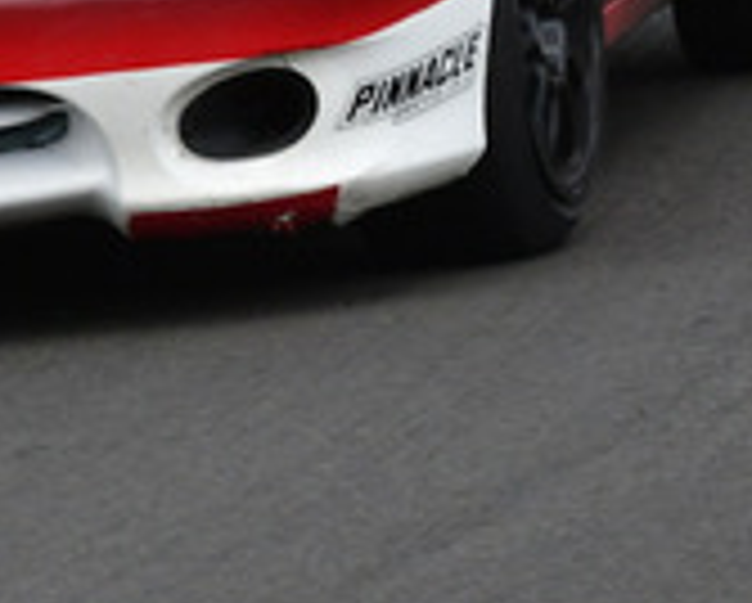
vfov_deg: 0.9
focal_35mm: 1683
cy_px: -189
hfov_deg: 1.1
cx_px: 212
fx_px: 37501
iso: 640
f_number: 10
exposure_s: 1/640
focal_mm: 250
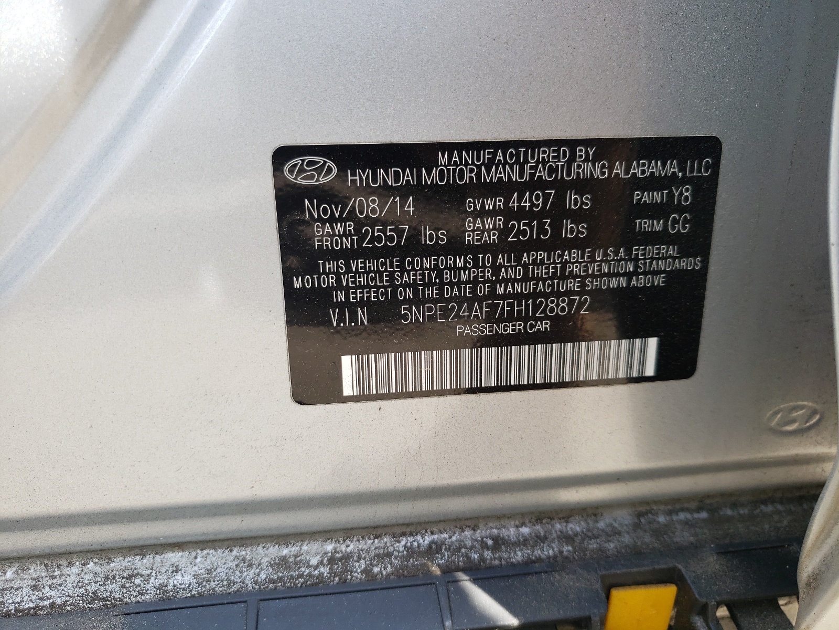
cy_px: 315
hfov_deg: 67.3
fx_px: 630
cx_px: 420
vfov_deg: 53.1
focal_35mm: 26
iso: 50
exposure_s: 1/417
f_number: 1.5
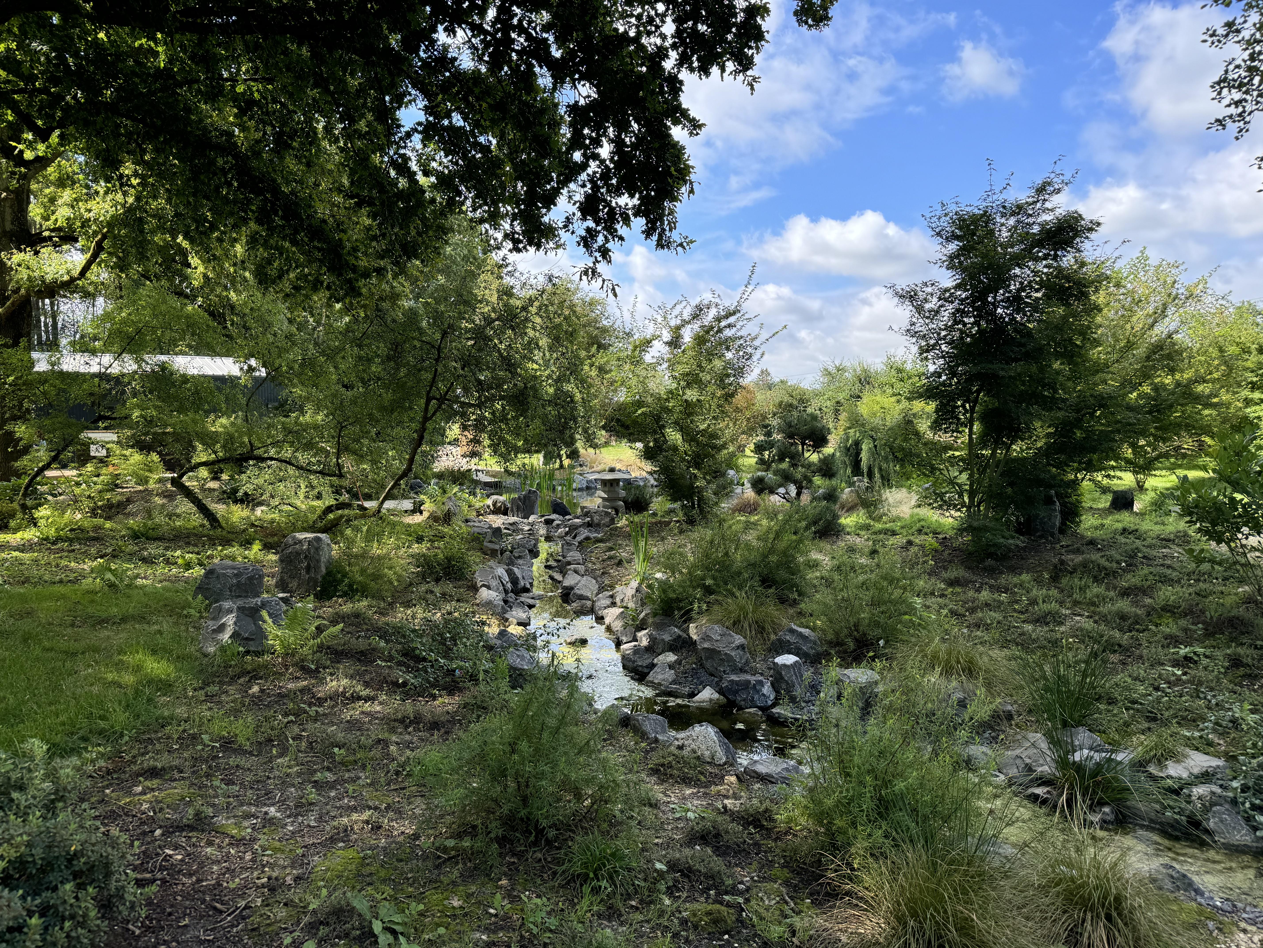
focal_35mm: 24
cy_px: 474
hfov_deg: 71.6
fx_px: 876
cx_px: 632
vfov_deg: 56.8
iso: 80
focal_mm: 6.76
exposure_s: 1/980
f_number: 1.78
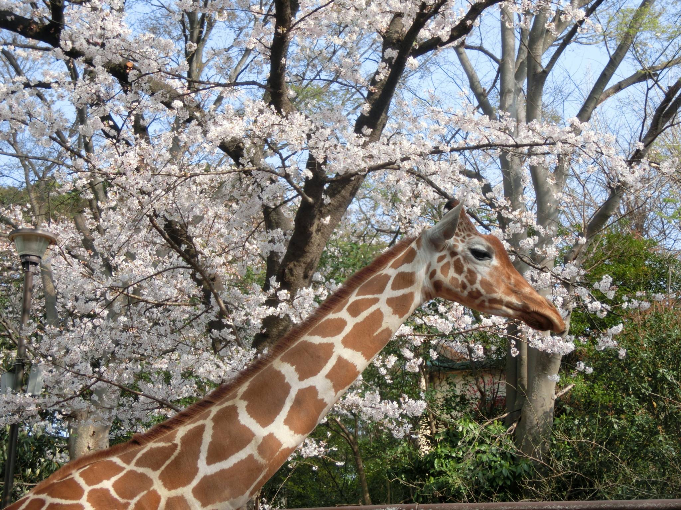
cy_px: 255
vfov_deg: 18.9
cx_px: 340
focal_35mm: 78
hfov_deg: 25.0
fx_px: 1534
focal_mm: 13.8
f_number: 4.9
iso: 80
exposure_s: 1/200
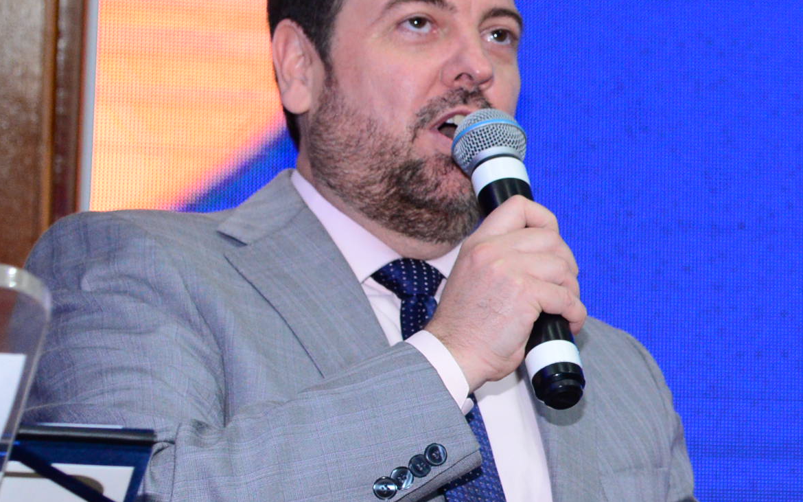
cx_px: 997
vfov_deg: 7.6
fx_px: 3786
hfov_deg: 11.8
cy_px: 282
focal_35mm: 173
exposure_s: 1/125
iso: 2500
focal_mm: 66
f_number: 4.5
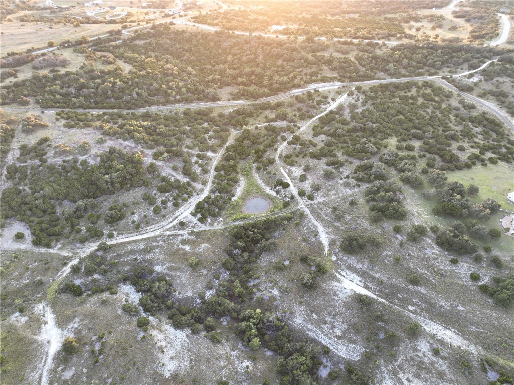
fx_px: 356
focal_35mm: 24
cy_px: 192
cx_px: 257
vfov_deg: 56.8
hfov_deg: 71.6
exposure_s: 1/30
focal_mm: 12.29
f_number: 2.8
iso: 100
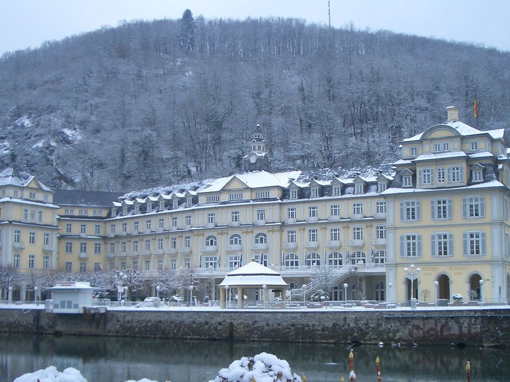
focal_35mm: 48
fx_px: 707
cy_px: 255
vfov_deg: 30.0
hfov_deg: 39.6
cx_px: 223
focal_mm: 5.8
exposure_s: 1/160
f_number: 4.3
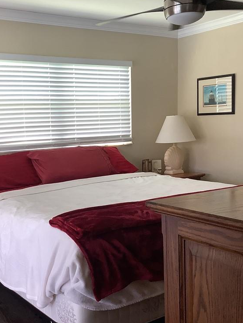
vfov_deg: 43.8
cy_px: 164
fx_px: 402
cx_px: 62
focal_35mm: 43
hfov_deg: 33.0
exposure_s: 1/60
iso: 80
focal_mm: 3.3
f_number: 2.4
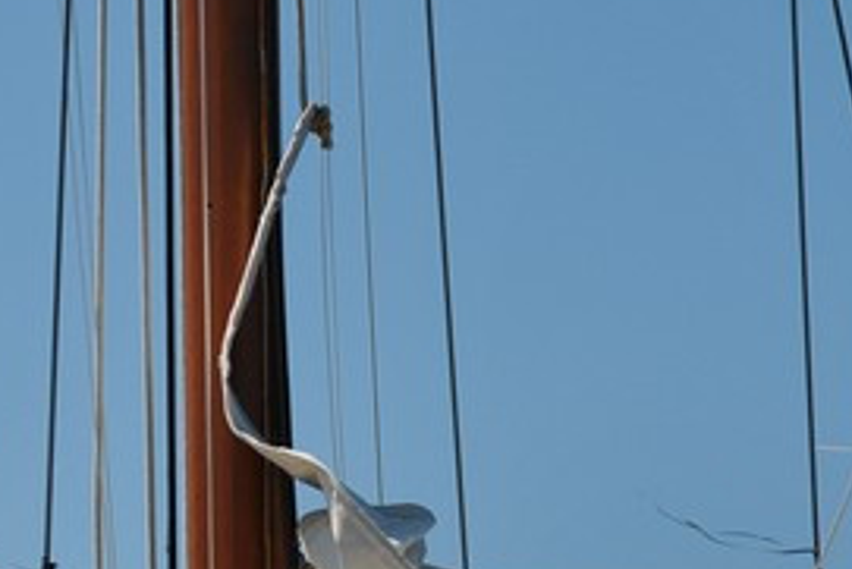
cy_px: 340
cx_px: -198
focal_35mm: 381
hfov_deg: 5.4
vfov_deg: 3.6
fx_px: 9021
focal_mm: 86
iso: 100
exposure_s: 1/800
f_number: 7.1
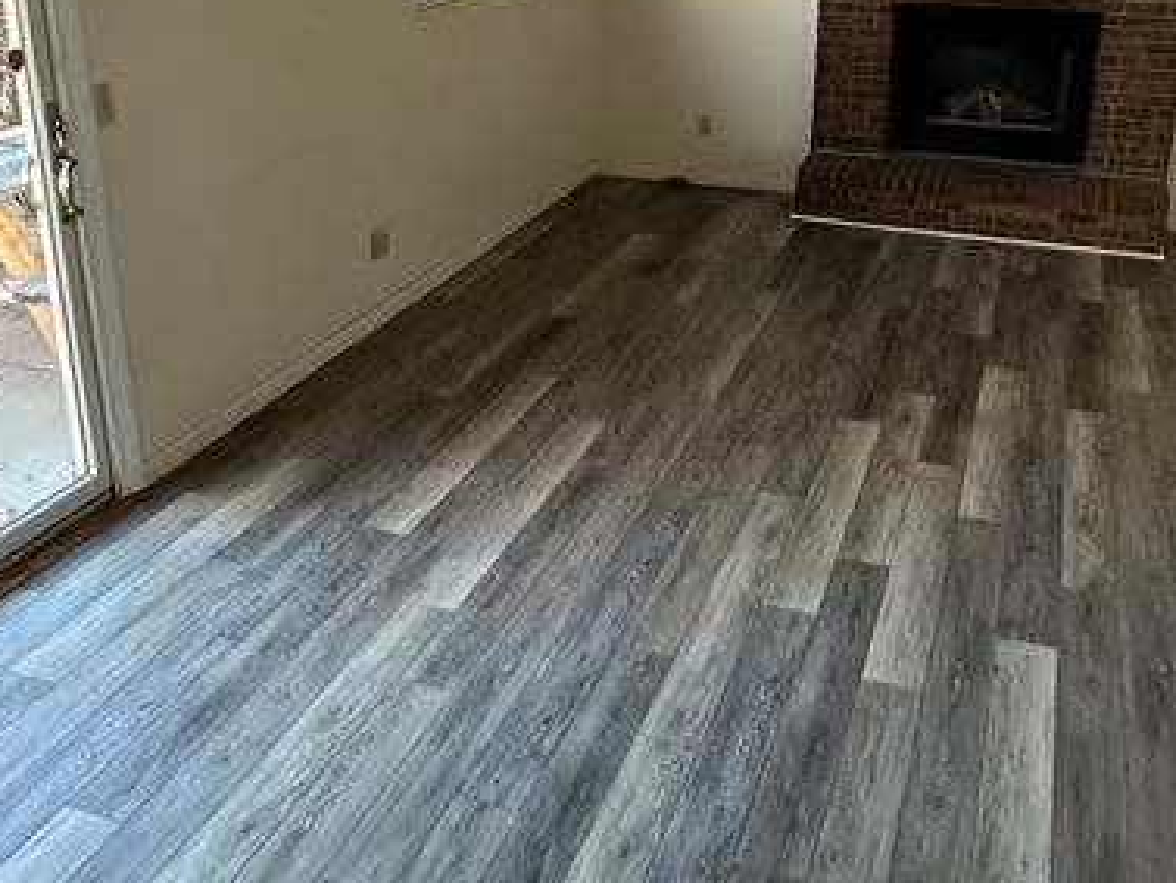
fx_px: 1291
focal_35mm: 38
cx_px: 627
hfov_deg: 48.9
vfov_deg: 37.4
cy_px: 307
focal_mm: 2.22
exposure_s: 1/91
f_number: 2.2
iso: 320
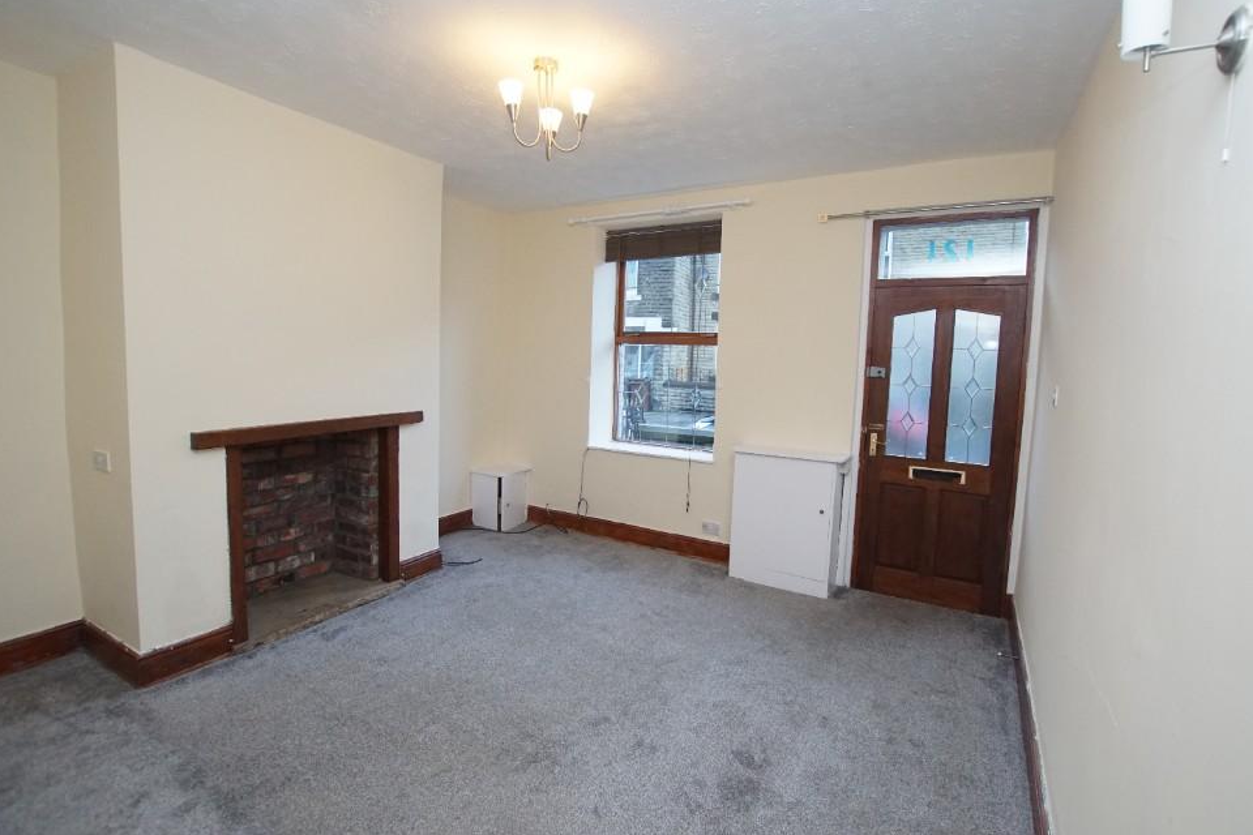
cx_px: 660
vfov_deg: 73.7
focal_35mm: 16
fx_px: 557
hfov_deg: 96.6
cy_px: 396
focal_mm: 10
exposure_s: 1/160
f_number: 4
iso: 1600
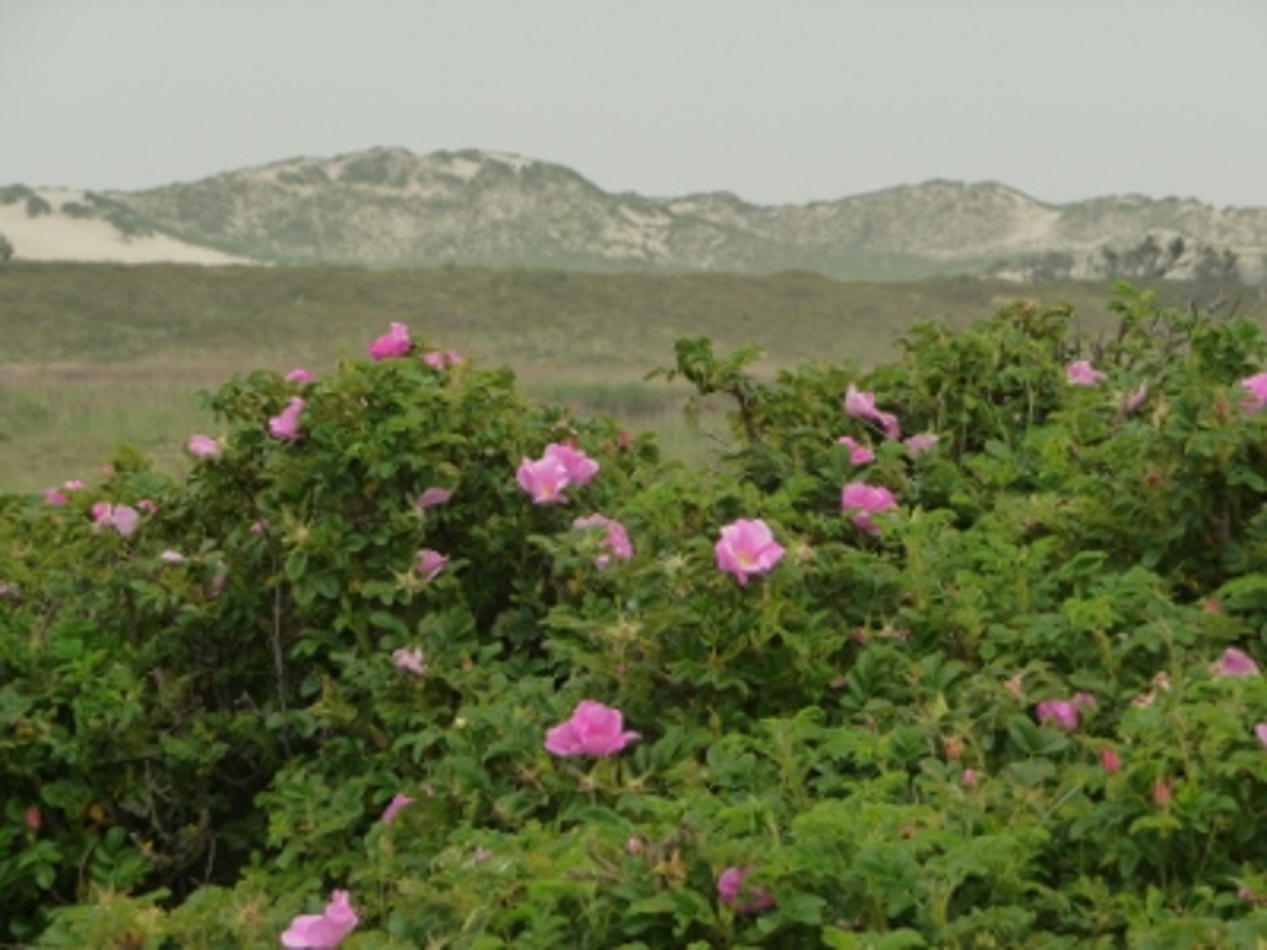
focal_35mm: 141
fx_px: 5161
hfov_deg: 14.0
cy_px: 475
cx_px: 634
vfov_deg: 10.5
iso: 160
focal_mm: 24.1
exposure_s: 1/500
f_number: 4.8
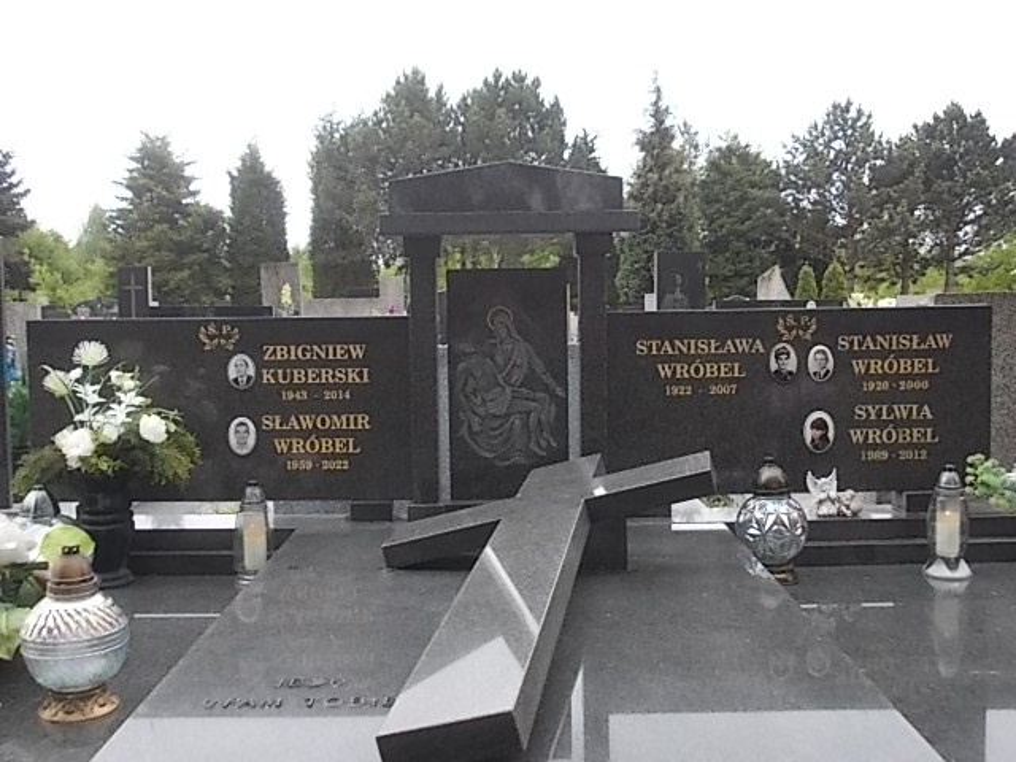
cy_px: 381
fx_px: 1115
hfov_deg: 49.0
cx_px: 508
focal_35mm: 38
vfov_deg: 37.7
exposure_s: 1/50
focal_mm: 5.3
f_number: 3.1
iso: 80
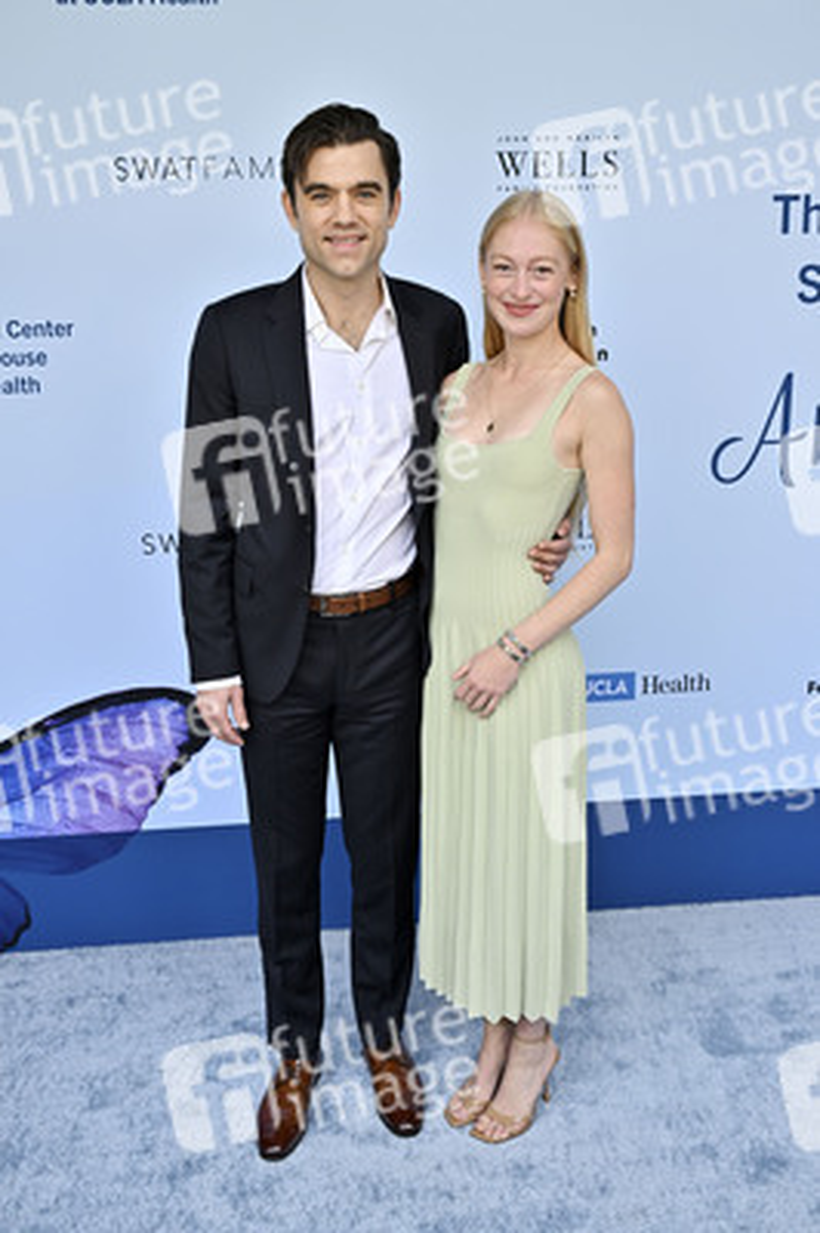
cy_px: 616
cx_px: 410
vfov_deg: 54.5
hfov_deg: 37.8
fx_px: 1198
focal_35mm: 35
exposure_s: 1/320
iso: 640
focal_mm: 35
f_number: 6.3
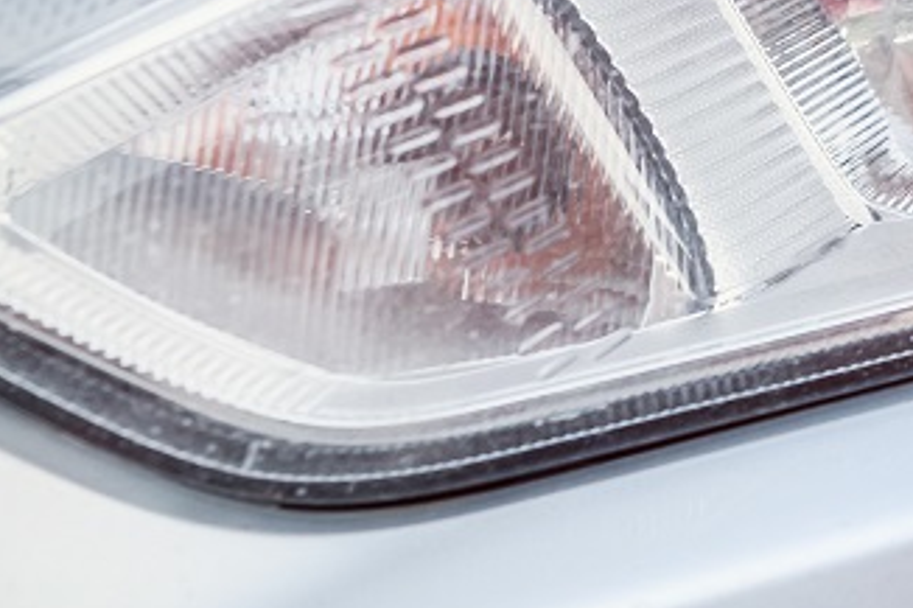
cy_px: 0
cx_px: 1137
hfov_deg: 12.4
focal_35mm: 162
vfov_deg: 8.4
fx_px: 4106
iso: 400
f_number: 5.6
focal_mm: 44
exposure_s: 1/160
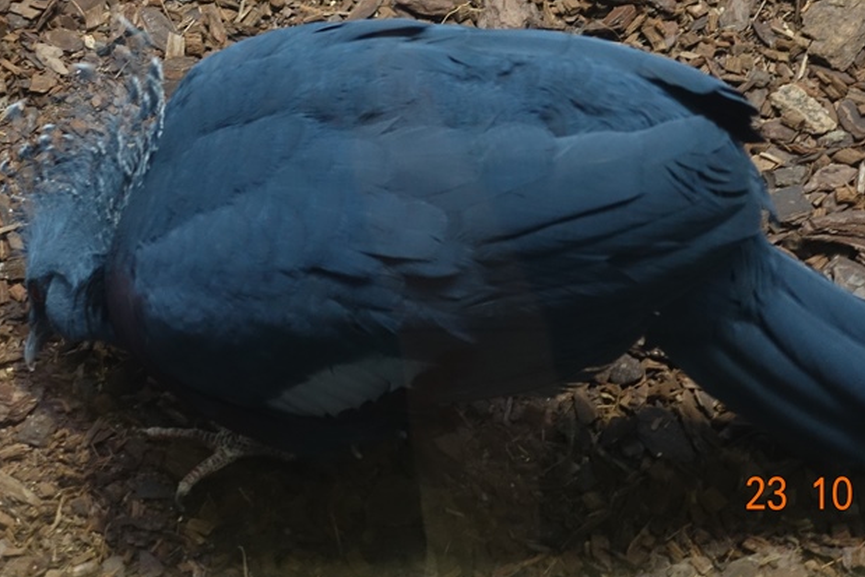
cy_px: 112
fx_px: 2307
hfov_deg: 21.2
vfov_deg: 14.2
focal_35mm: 96
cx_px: 338
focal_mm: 21.19
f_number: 2.8
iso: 800
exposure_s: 1/20
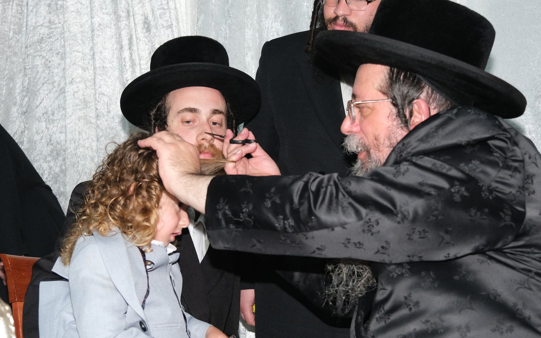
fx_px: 781
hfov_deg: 38.2
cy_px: 179
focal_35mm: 53
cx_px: 265
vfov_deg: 24.4
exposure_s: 1/100
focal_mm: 29.2
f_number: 4
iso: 1250
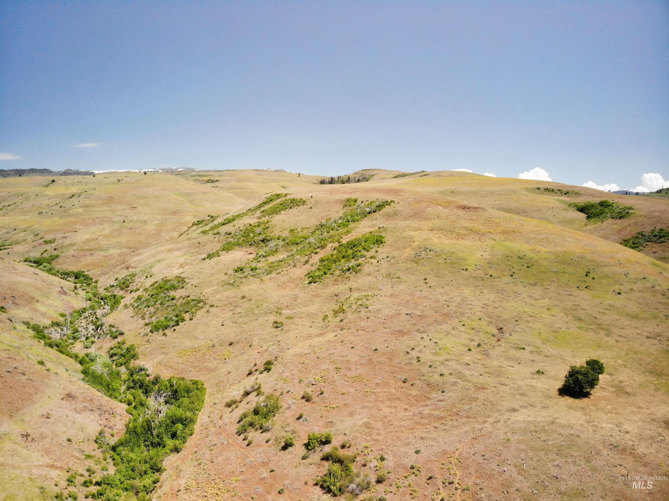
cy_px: 250
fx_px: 464
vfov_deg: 56.8
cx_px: 334
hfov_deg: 71.6
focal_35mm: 24
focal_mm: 4.5
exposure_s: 1/15
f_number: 2.8
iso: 400
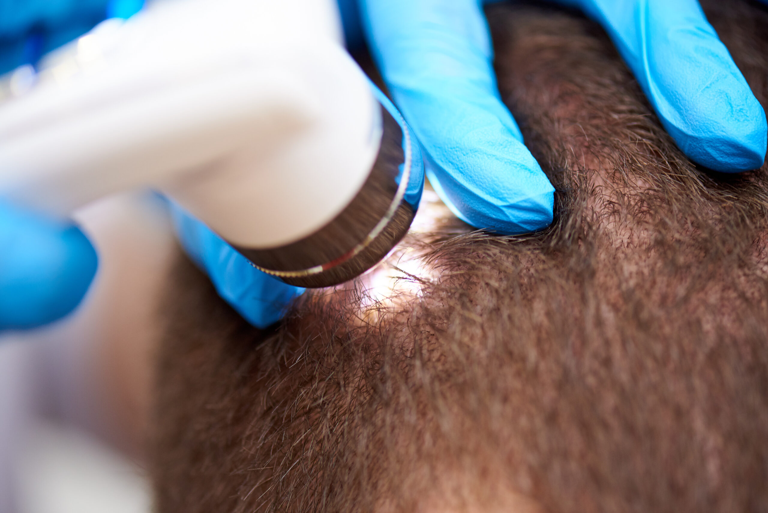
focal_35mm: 105
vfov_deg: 13.1
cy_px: 256
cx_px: 384
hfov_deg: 19.4
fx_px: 2241
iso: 400
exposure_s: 1/100
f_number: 3.2
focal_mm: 105
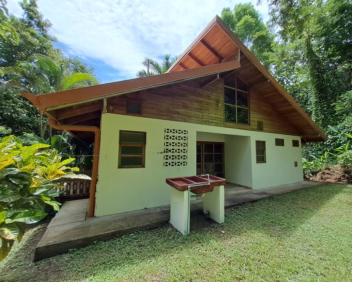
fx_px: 146
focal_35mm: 14
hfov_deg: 100.6
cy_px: 137
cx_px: 185
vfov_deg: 88.0
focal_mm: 1.42
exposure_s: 1/878
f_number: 2.2
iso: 40
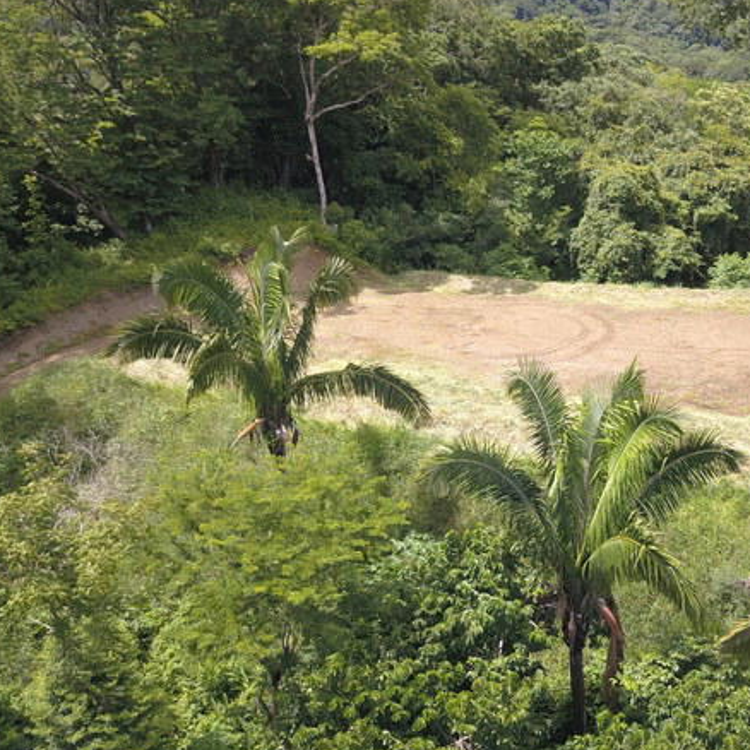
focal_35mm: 42
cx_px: 584
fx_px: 1030
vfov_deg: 39.9
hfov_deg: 38.7
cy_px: 437
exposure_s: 1/669
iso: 100
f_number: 2.2
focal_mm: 4.73
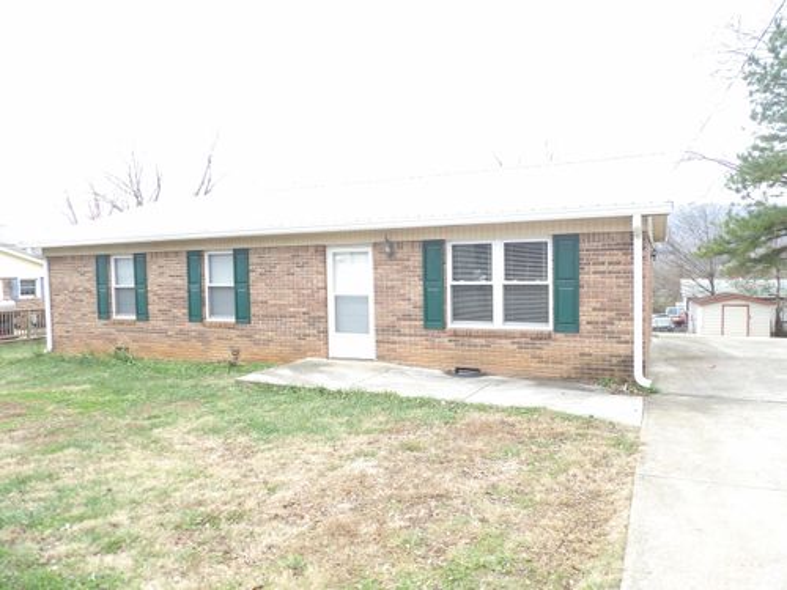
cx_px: 394
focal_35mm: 24
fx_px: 546
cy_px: 295
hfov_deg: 71.6
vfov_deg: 56.8
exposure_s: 1/60
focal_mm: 4.3
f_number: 2.8
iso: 100
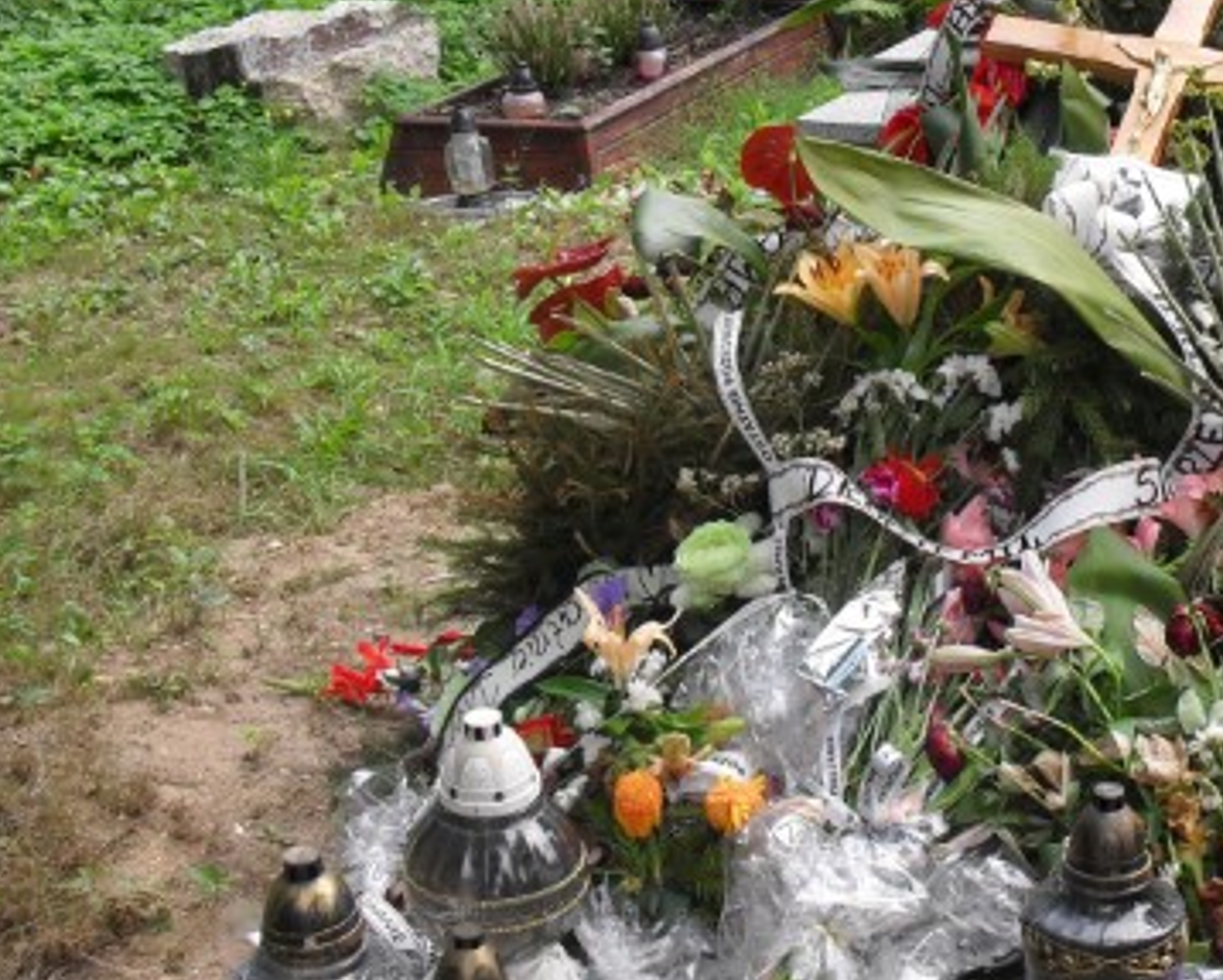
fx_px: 2210
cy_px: 386
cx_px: 1021
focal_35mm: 61
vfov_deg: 25.0
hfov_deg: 30.0
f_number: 3.2
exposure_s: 1/250
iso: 100
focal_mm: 6.3
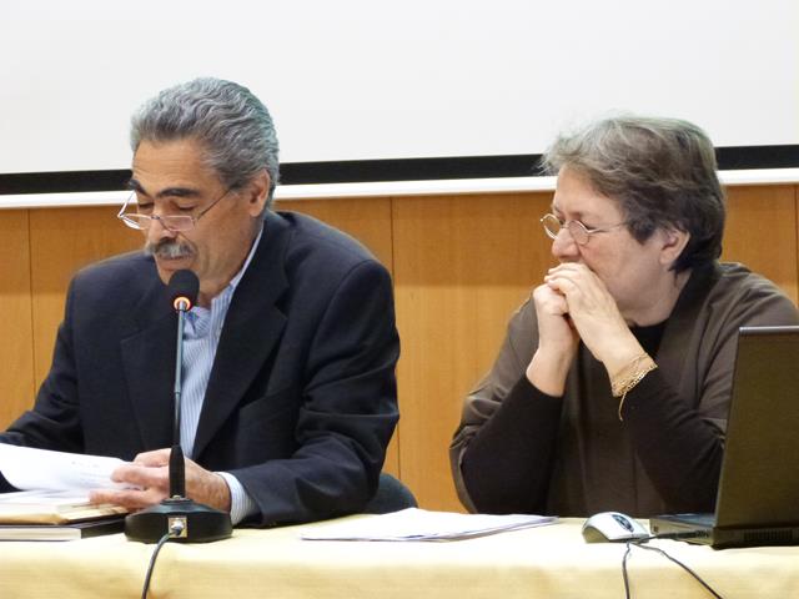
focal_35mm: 164
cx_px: 400
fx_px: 3785
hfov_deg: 12.0
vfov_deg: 9.1
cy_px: 300
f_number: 3.7
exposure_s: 1/15
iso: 1250
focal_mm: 29.5
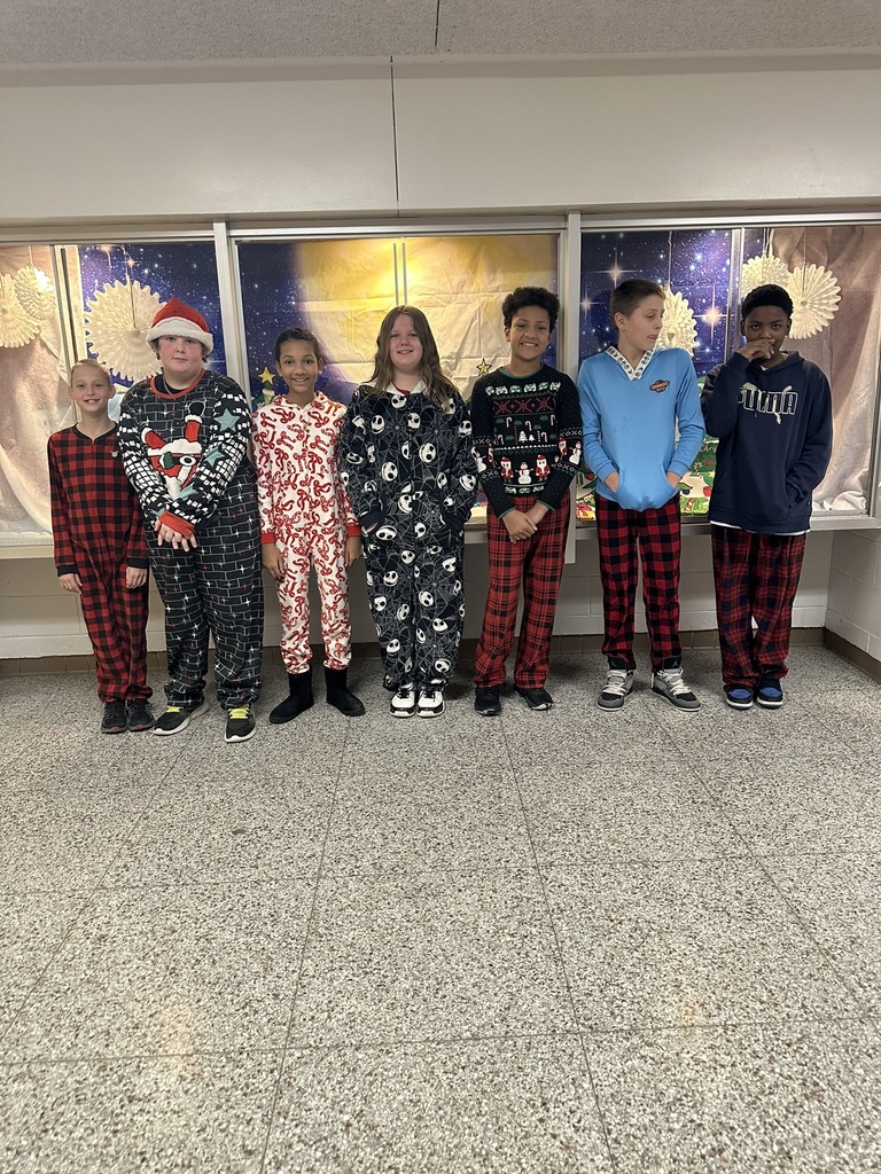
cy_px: 587
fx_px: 814
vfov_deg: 71.6
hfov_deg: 56.8
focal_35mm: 24
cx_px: 440
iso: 320
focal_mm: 6.86
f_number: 1.78
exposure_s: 1/60
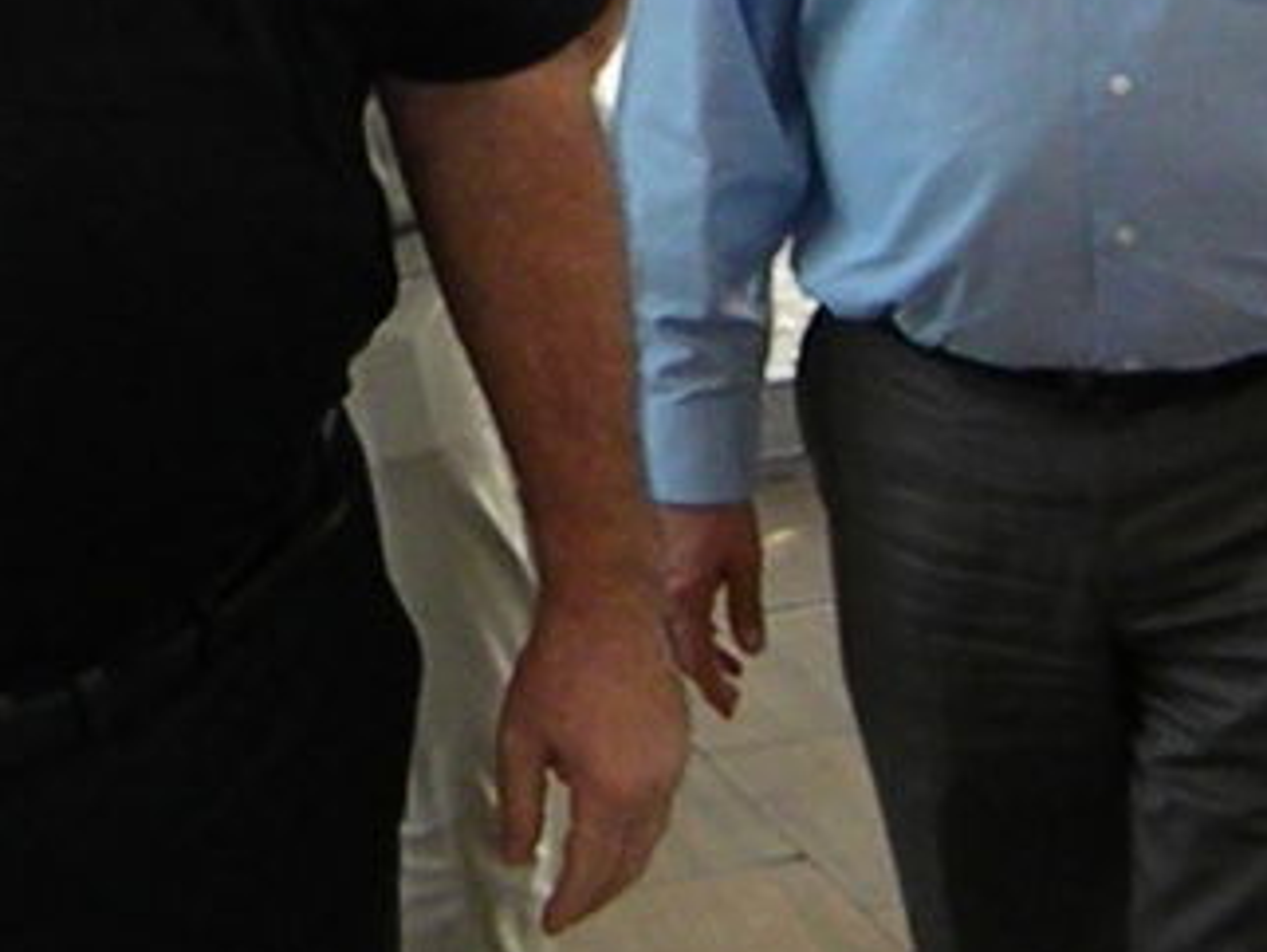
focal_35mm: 89
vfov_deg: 15.7
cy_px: -315
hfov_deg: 21.7
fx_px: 3260
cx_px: 212
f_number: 3.5
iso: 720
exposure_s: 1/123
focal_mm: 5
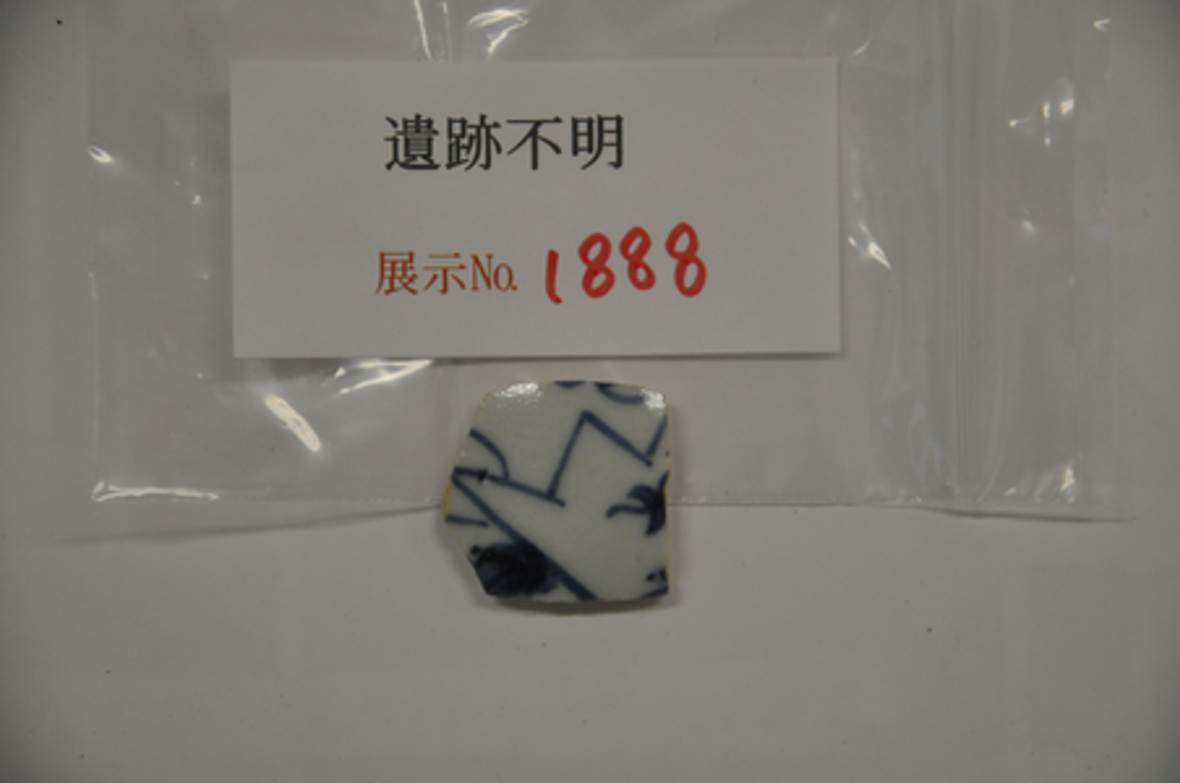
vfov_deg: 8.7
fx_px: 5155
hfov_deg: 13.1
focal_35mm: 158
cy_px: 392
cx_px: 590
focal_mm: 105
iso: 800
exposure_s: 1/160
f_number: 5.6
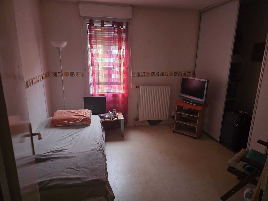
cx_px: 134
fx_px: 178
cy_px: 100
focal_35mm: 23
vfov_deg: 58.9
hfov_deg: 73.9
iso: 1250
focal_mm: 6.3
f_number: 1.7
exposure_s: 1/100
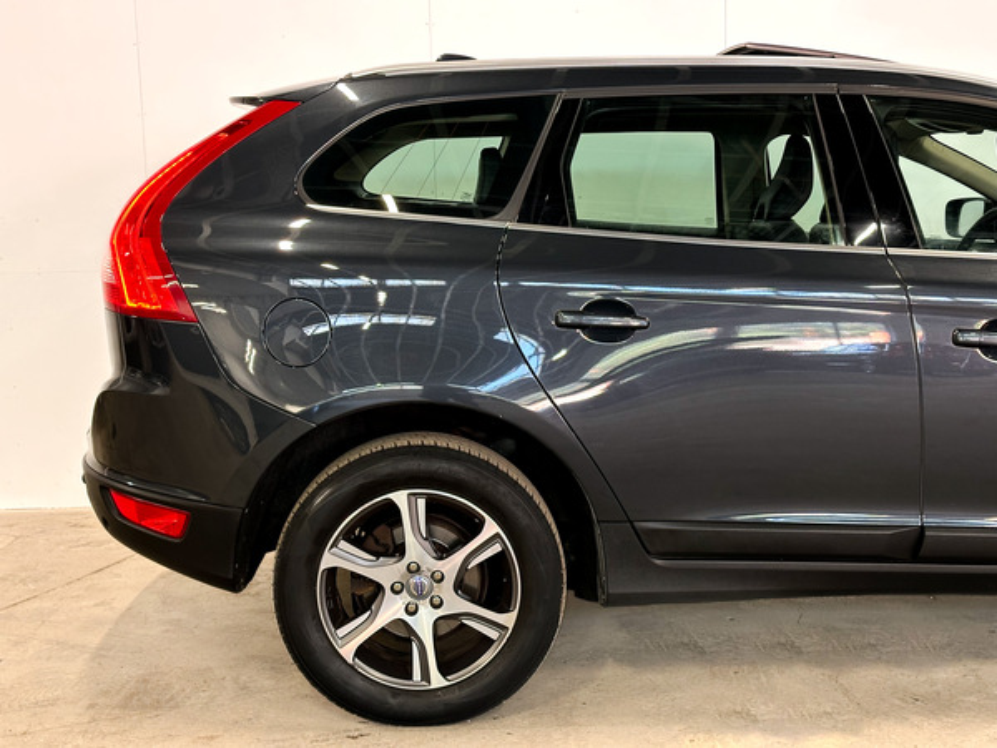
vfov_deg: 30.3
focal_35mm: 48
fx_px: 1382
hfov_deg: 39.7
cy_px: 374
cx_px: 498
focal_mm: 6.86
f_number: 1.8
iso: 200
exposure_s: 1/35
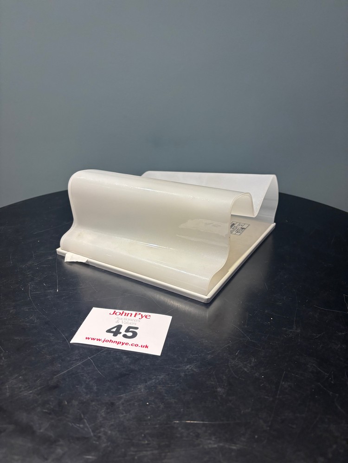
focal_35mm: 26
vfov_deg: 67.3
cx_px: 174
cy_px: 232
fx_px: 349
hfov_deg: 53.1
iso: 125
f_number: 1.6
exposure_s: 1/100
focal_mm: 5.96
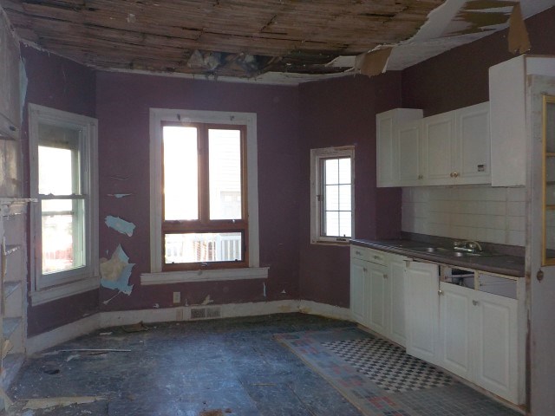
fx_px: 481
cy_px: 208
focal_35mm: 30
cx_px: 278
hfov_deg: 60.0
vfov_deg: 46.8
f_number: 3.3
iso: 200
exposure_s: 1/30
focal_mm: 4.1
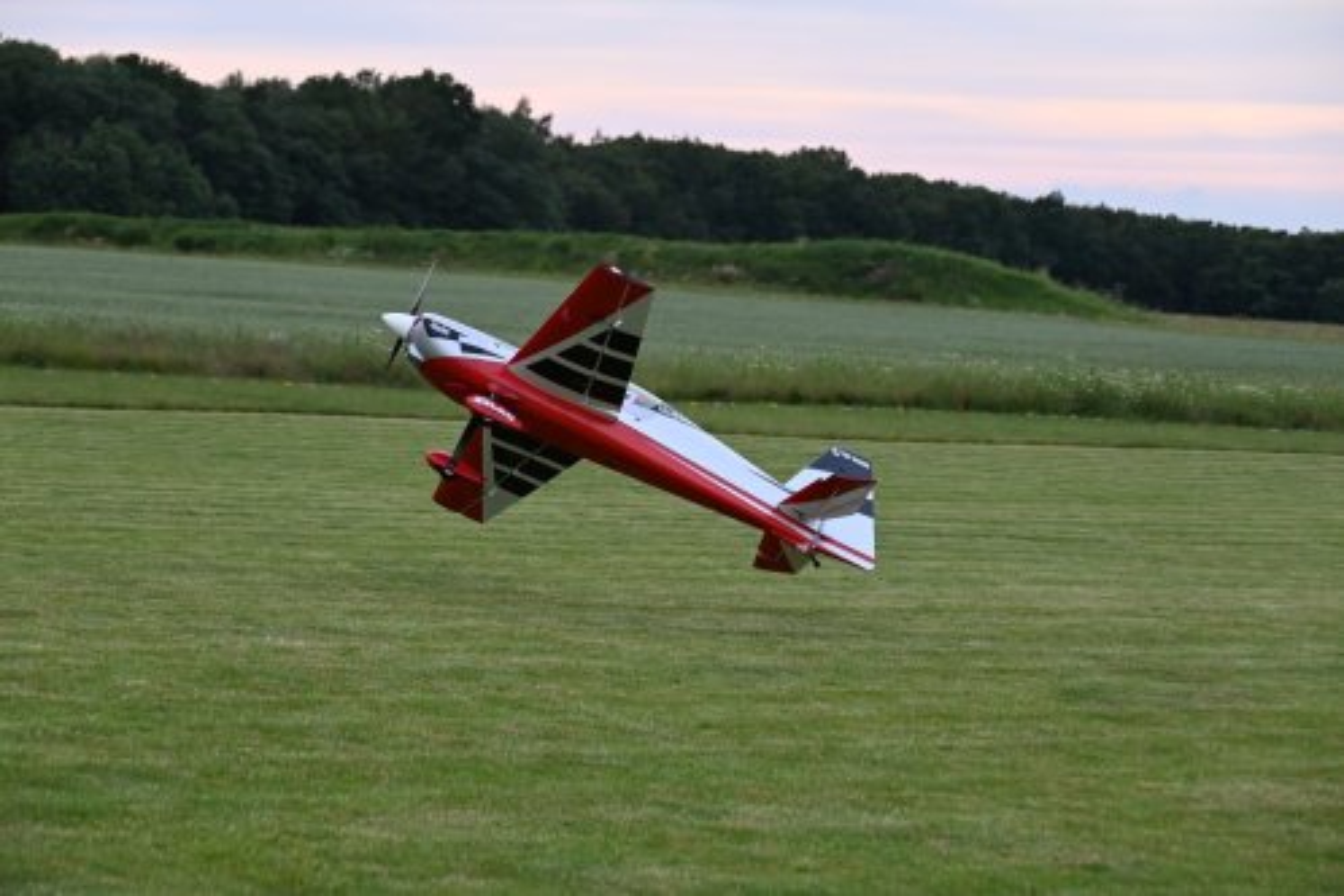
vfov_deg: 11.4
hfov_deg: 17.1
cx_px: 672
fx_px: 4480
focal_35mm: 120
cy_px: 448
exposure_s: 1/1000
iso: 640
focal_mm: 80
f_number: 5
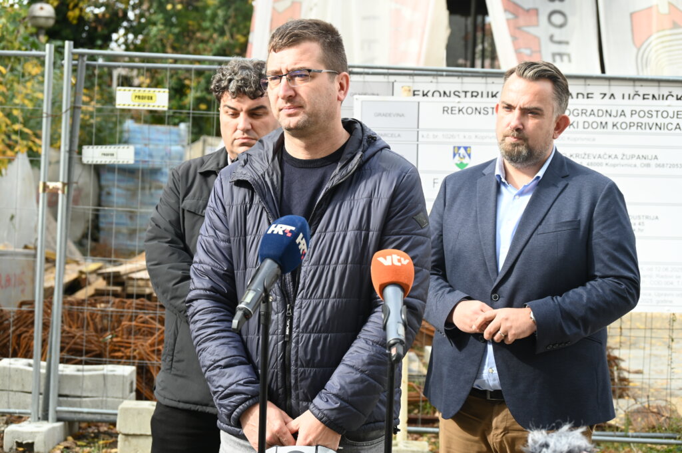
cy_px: 226
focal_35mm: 64
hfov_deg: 31.4
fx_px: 1211
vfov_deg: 21.2
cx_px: 341
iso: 100
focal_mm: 64
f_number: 6
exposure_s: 1/80
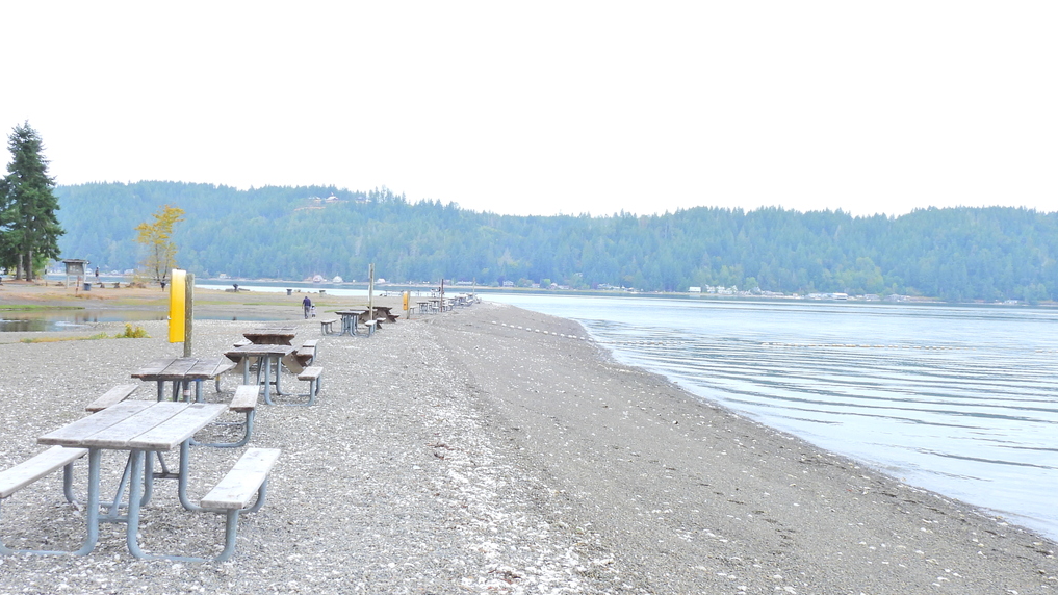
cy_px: 295
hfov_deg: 42.9
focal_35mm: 48
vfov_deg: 24.9
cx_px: 544
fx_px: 1347
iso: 100
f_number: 8
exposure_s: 1/50
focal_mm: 6.2
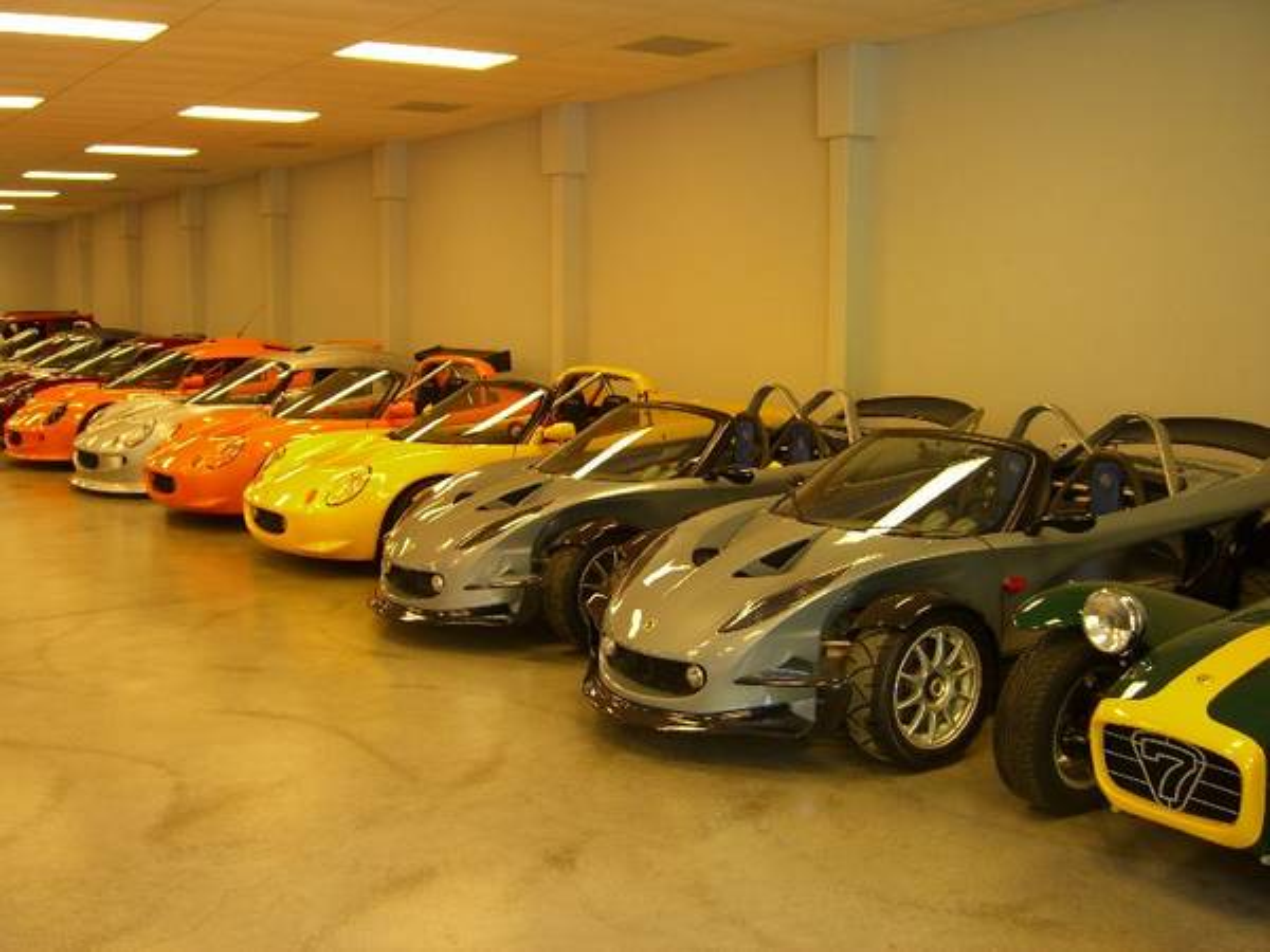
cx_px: 635
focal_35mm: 38
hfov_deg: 49.0
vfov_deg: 37.7
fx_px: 1394
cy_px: 476
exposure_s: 1/25
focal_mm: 7.9
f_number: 2.8
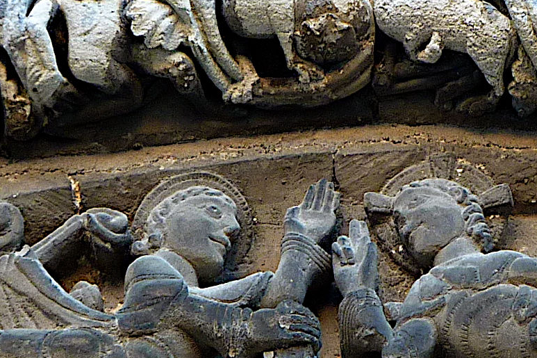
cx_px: 334
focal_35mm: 282
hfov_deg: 7.3
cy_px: 144
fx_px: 4205
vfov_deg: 4.9
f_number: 4.1
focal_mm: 11.9
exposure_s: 1/40
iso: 125
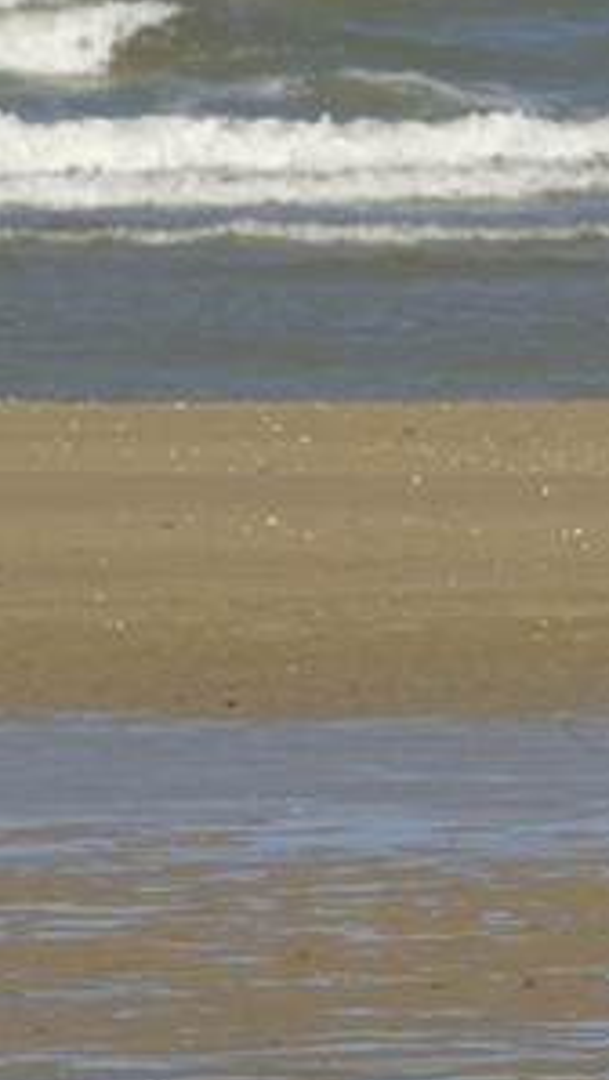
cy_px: -40
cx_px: 2374
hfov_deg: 0.9
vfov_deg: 1.6
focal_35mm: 1347
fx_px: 38604
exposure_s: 1/640
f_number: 5.3
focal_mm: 160
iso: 100
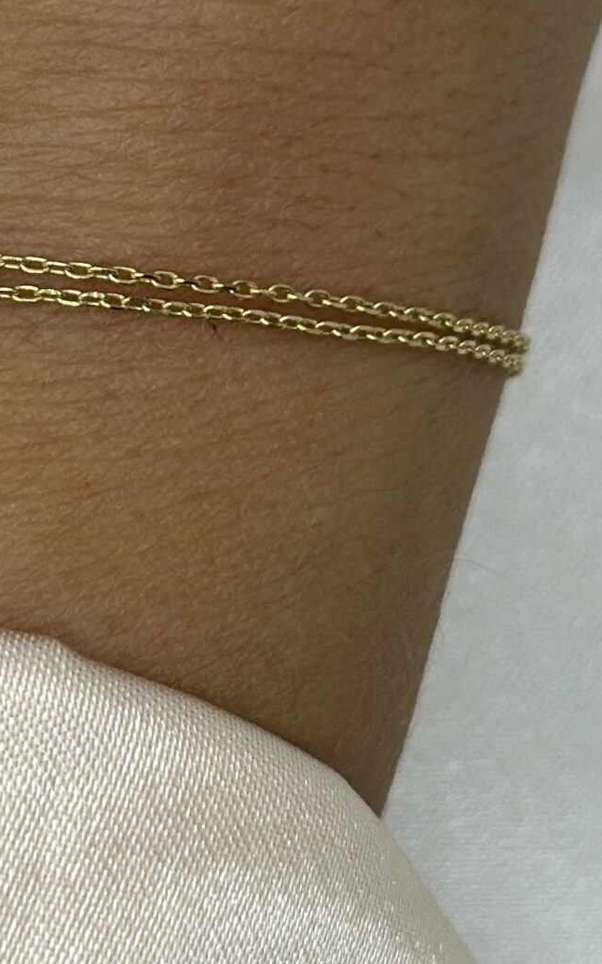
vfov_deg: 16.5
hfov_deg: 10.2
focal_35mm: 126
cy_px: 652
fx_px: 3308
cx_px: -145
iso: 80
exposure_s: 1/1199
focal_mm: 6.86
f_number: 1.78
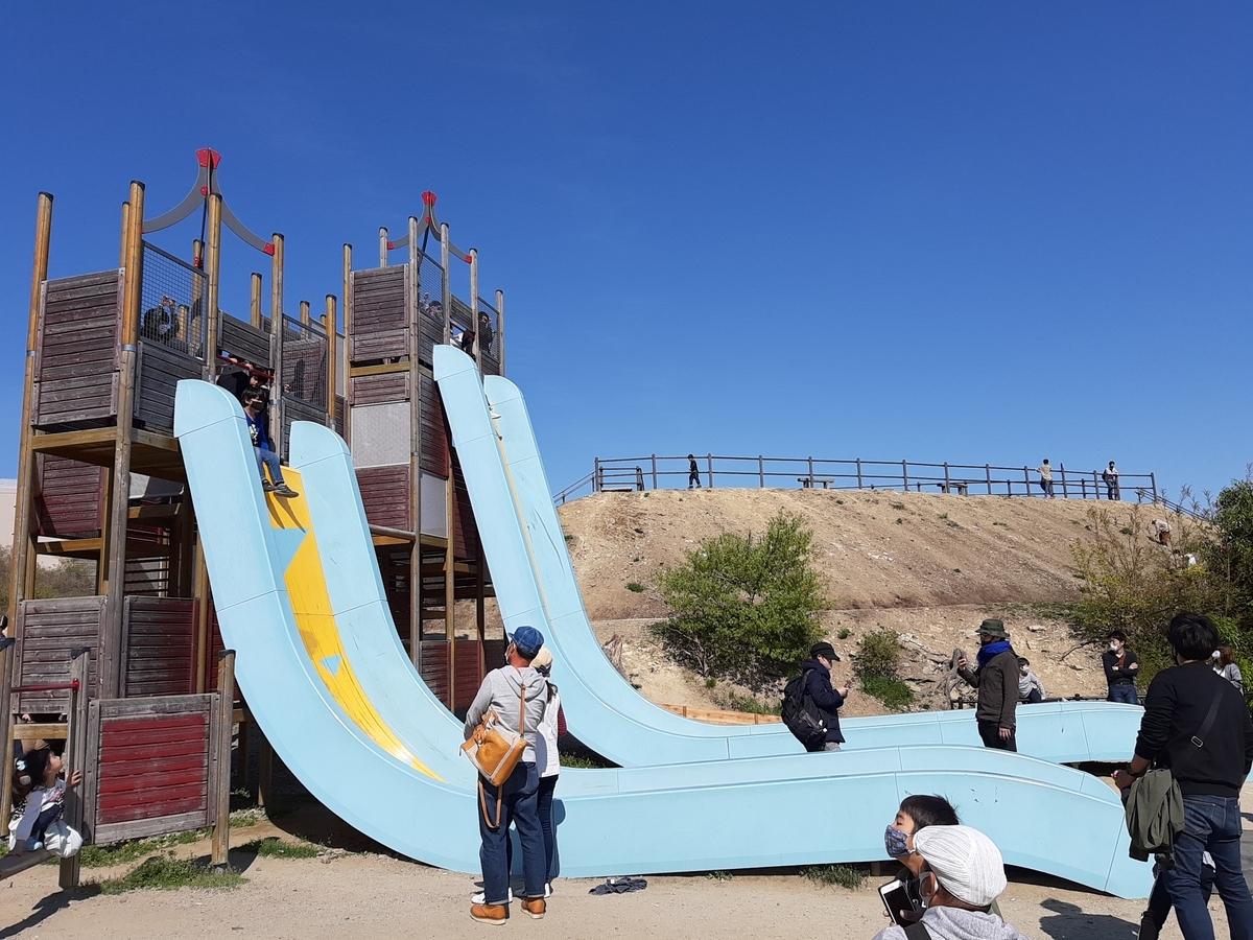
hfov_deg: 67.3
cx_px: 626
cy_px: 470
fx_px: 941
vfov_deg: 53.1
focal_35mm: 26
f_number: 1.7
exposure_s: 1/4098
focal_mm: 3.93
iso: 40
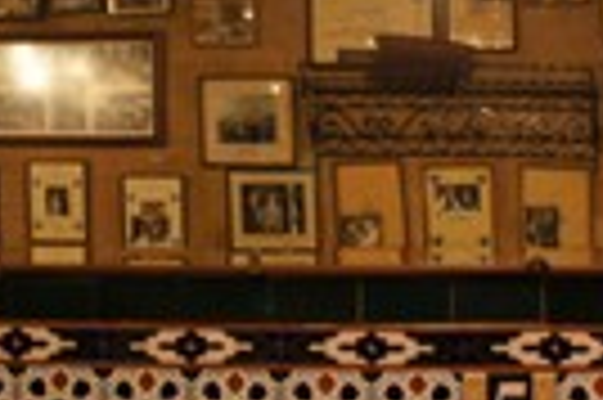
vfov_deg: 14.5
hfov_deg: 21.9
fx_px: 1556
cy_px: 52
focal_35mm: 93
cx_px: 364
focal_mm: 18
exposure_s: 1/30
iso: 800
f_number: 3.5
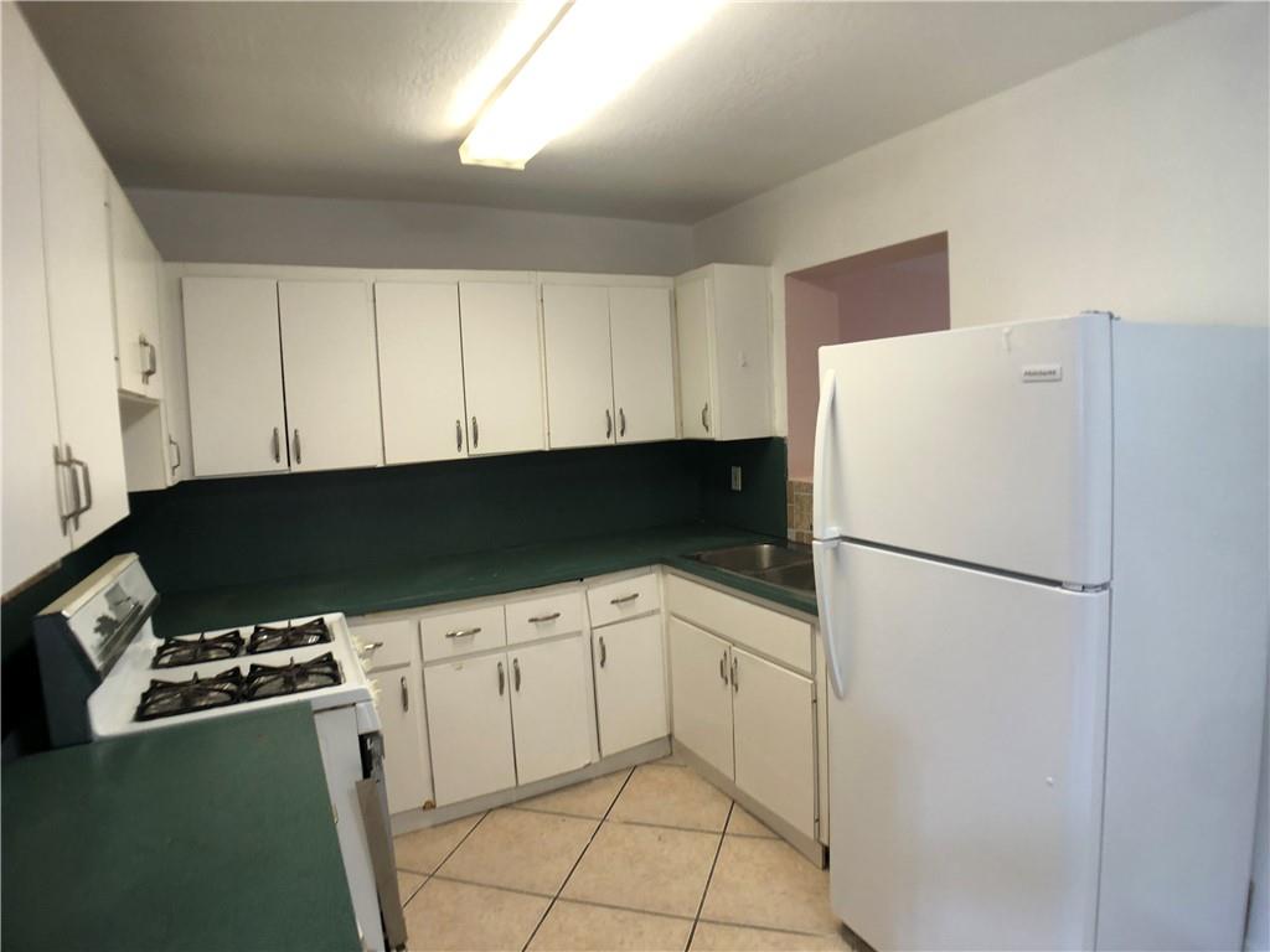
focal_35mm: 28
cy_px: 476
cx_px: 635
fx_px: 1027
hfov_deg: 63.4
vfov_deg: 49.7
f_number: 1.8
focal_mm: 3.99
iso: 40
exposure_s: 1/24
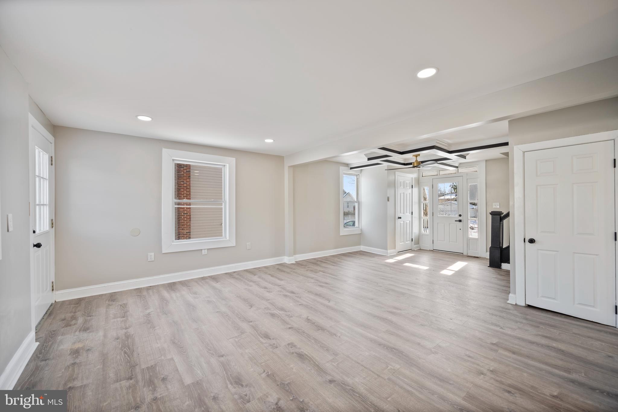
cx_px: 309
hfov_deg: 104.2
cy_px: 206
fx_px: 240
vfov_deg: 81.2
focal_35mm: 14
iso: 250
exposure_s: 1/13
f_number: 8
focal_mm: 14
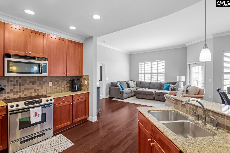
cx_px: 115
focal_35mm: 17
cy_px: 76
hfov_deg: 93.3
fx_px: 109
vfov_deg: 70.4
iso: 400
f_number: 7.1
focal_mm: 17
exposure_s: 1/5
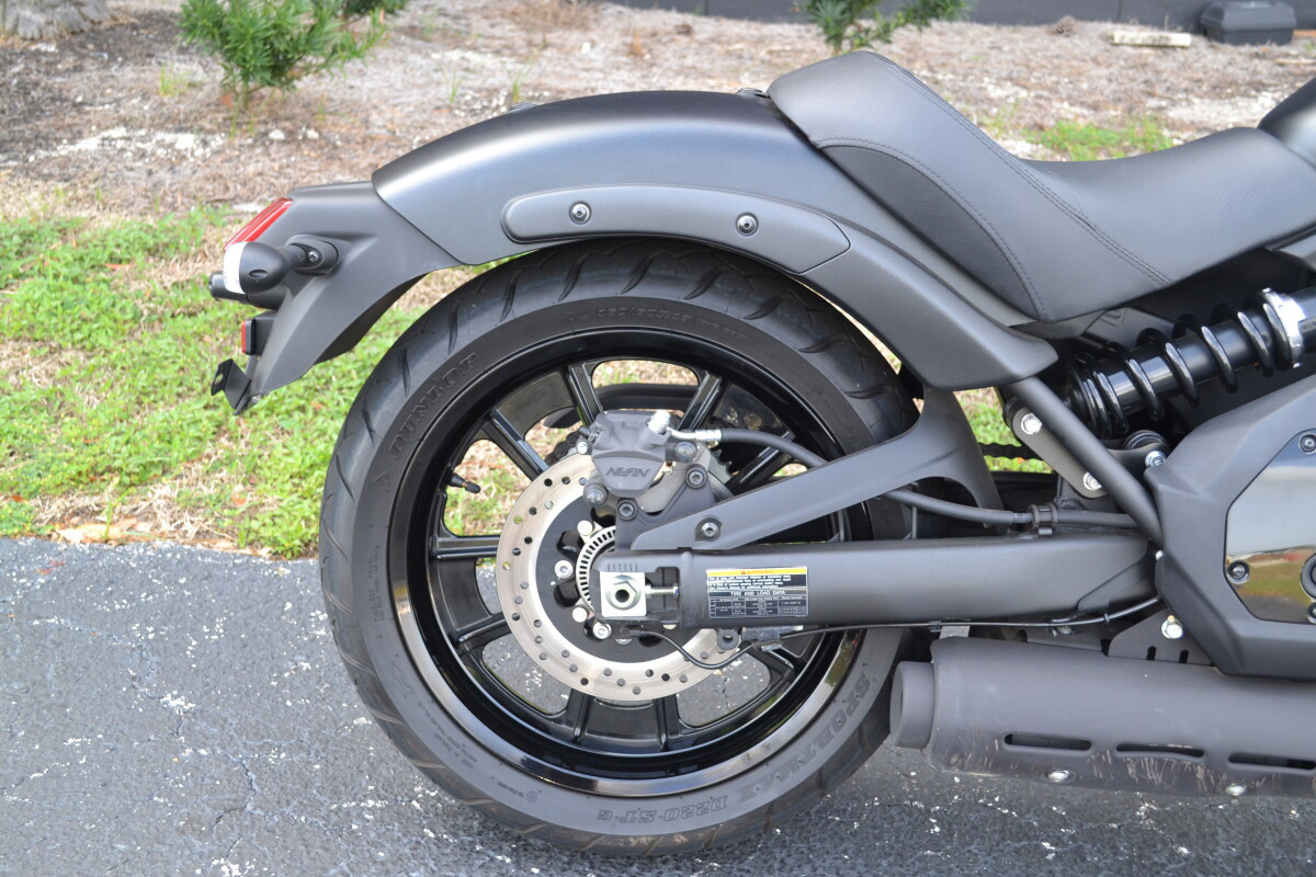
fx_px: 1535
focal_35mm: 42
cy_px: 438
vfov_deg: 31.9
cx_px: 658
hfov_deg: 46.4
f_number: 5.6
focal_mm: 28
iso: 400
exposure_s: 1/125
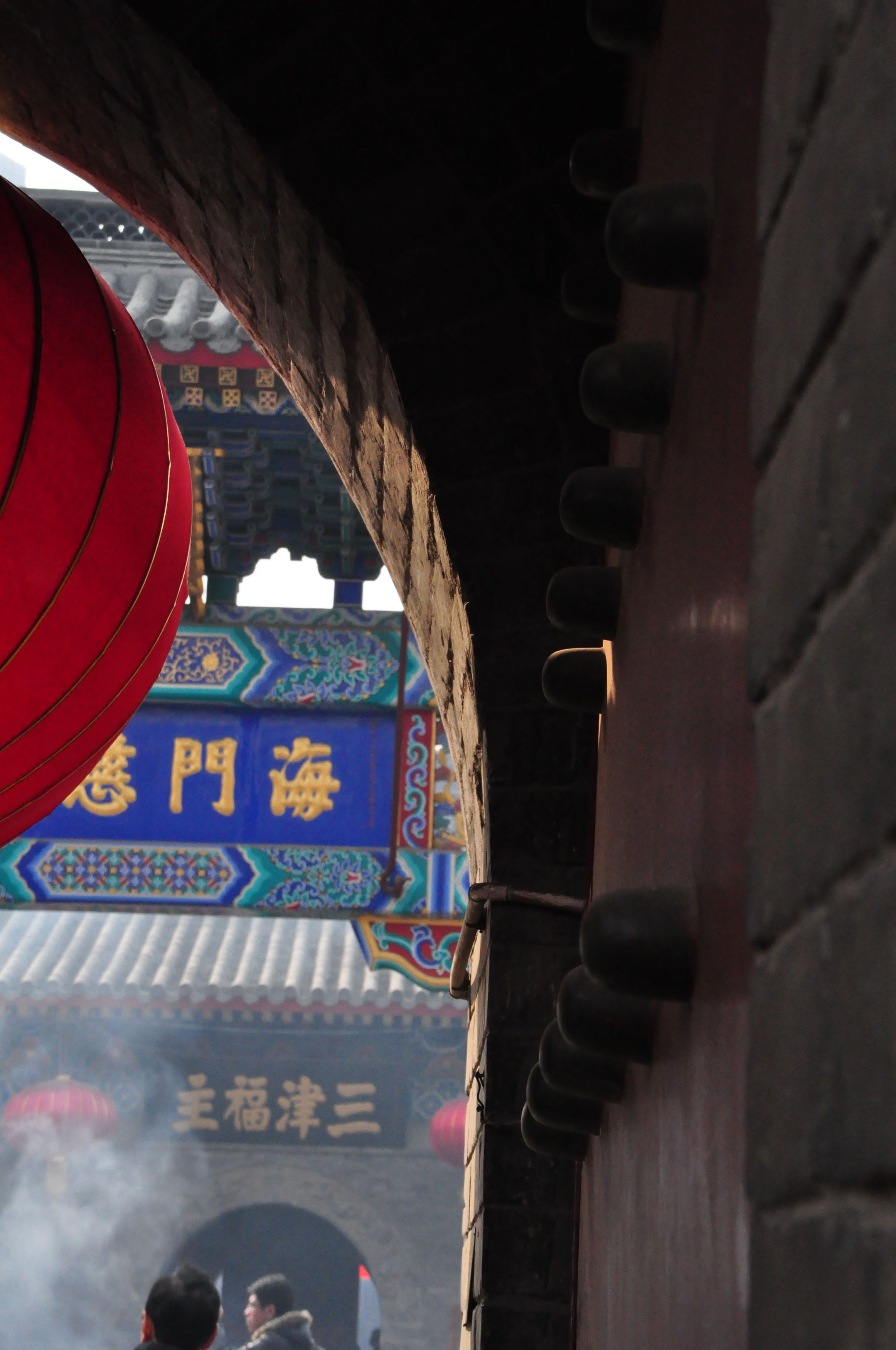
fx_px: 2808
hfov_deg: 18.1
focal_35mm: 75
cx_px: 448
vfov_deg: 27.0
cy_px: 675
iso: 1600
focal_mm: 50
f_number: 9
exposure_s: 1/1250
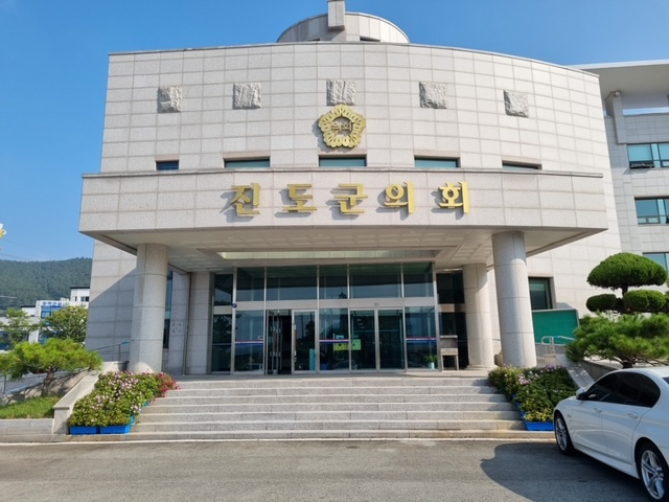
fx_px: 502
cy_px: 251
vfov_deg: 53.1
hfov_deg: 67.3
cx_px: 334
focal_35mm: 26
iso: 50
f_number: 1.8
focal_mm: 5.4
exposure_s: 1/2488
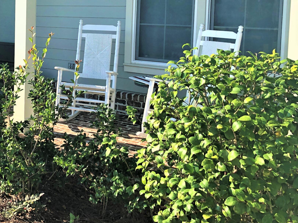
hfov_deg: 34.8
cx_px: 31
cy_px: 38
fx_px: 448
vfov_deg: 27.4
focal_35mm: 52
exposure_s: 1/787
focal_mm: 3.99
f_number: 1.8
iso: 20
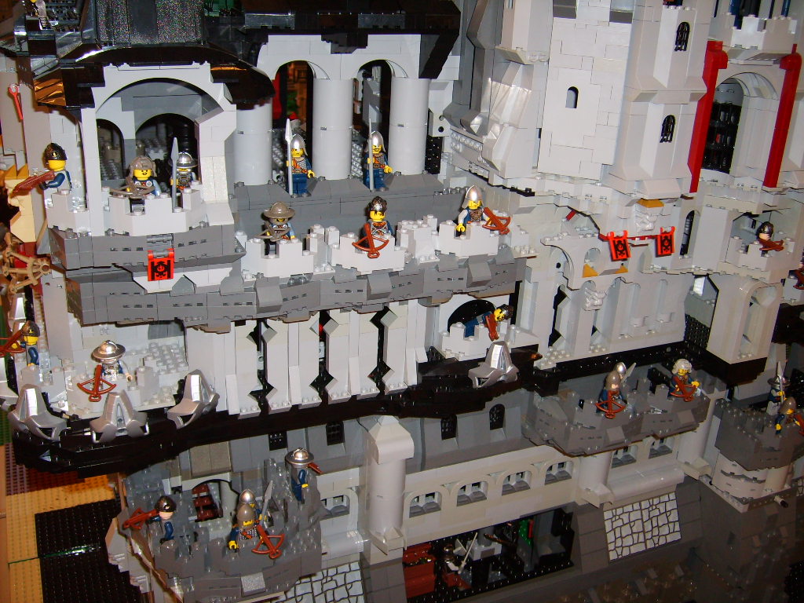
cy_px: 302
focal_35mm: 35
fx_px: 813
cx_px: 402
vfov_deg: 40.7
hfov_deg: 52.6
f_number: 2.8
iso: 100
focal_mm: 5.8
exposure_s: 1/30
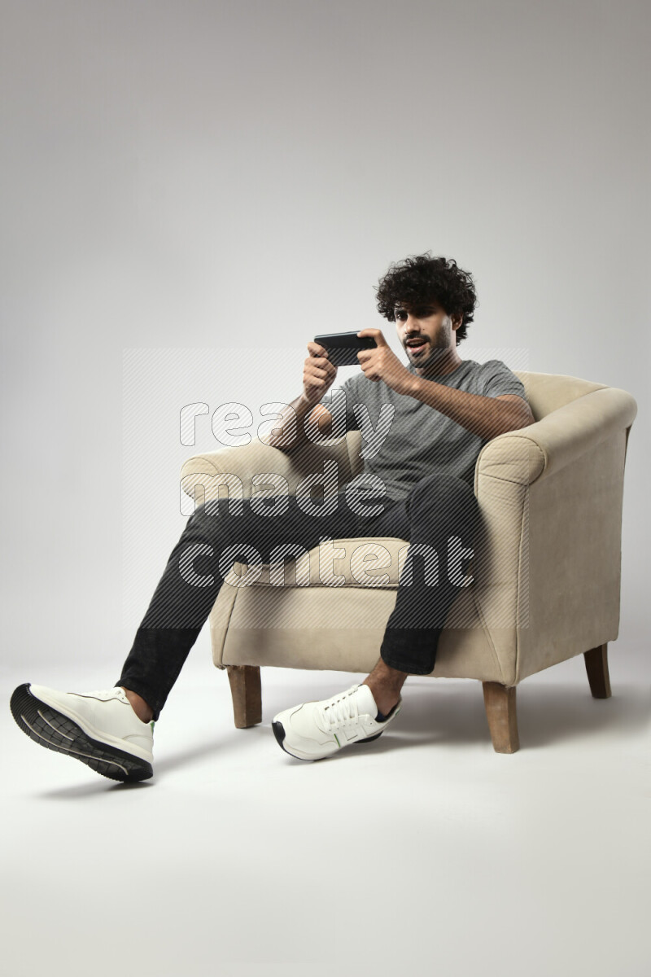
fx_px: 868
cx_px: 326
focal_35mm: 32
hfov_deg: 41.1
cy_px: 488
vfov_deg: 58.7
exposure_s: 1/125
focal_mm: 32
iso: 400
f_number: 5
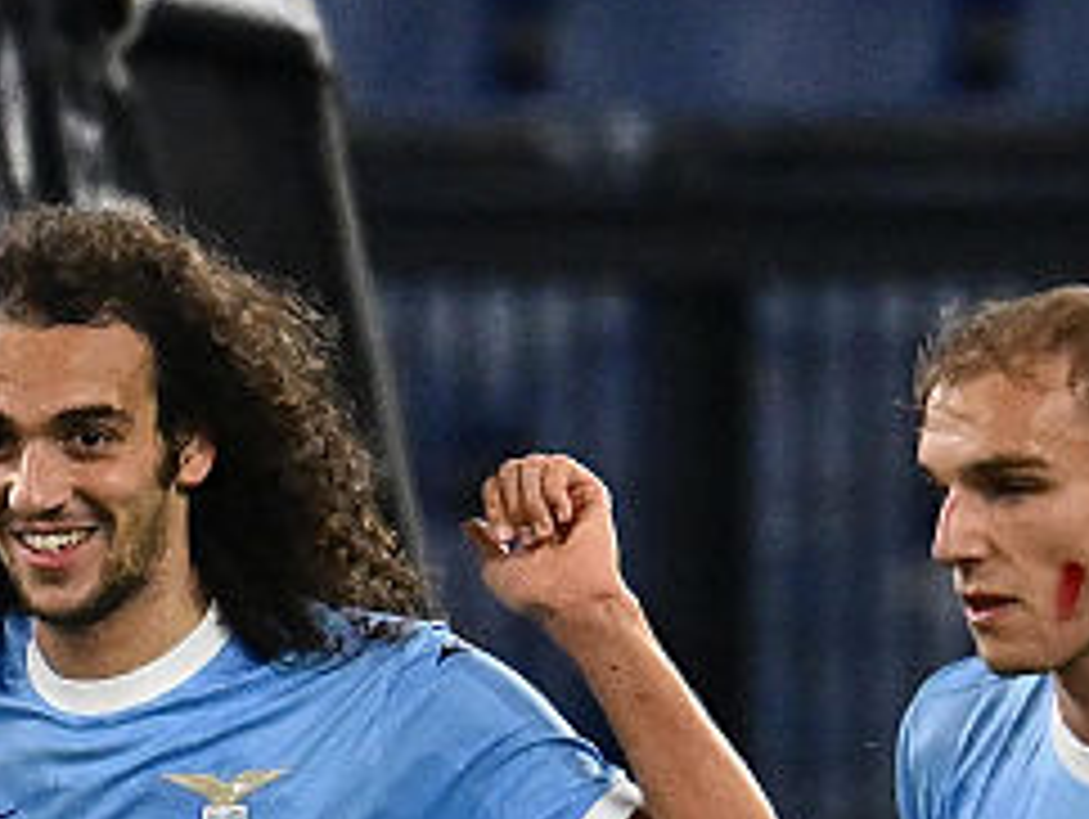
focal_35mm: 2277
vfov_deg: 0.7
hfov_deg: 0.9
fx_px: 71704
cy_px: 1510
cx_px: 1035
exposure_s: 1/2000
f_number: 4
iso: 2500
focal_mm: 560
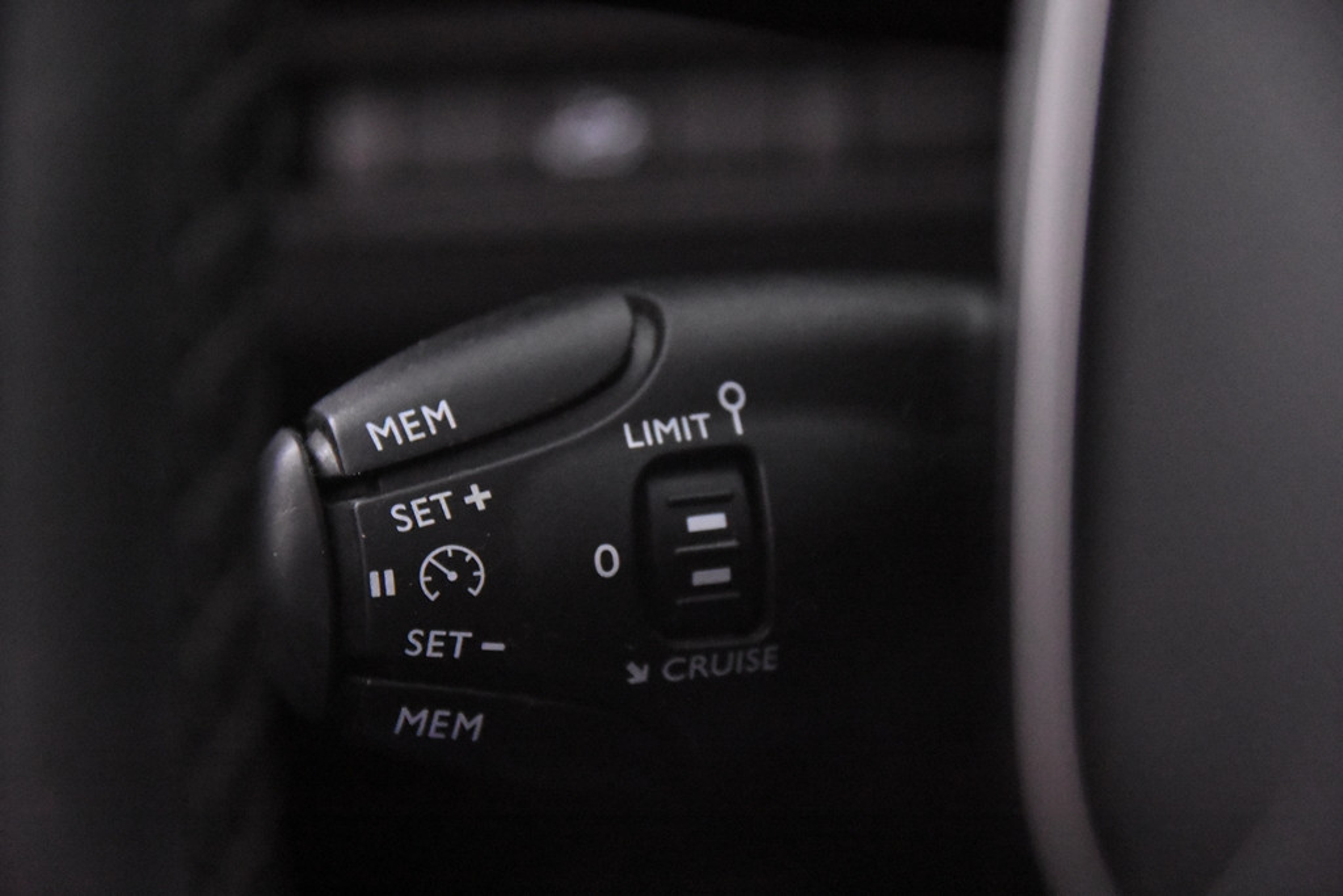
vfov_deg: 13.0
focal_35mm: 105
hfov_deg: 19.5
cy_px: 448
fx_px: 3917
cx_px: 672
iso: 12800
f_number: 4
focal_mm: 70
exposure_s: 1/40
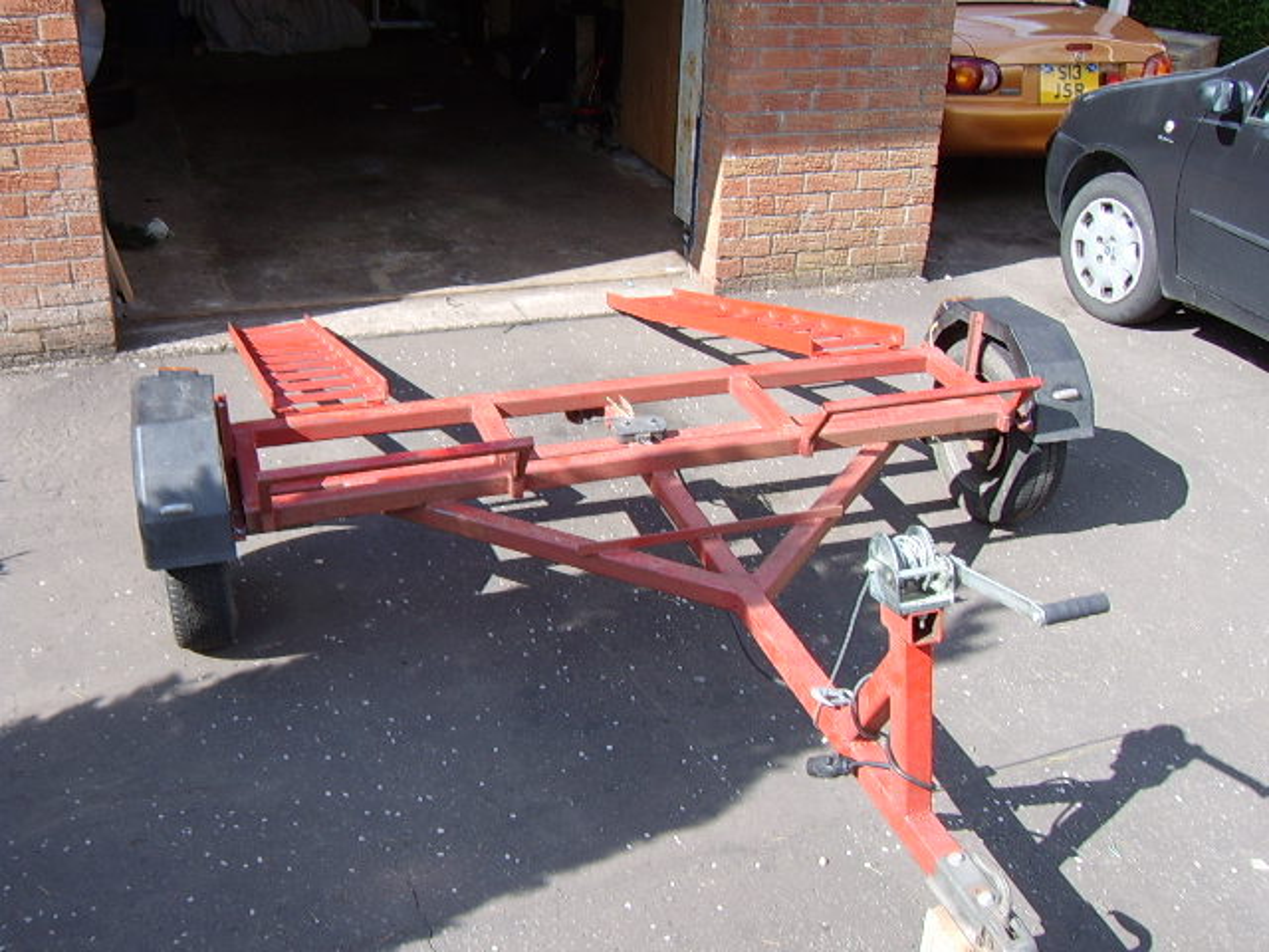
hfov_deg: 58.4
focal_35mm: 31
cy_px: 476
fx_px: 1136
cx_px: 634
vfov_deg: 45.4
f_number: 5.6
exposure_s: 1/104
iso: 71
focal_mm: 8.13
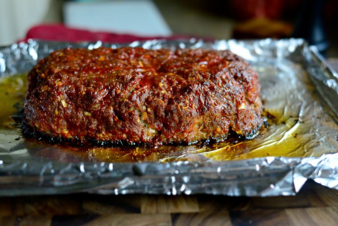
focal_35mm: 50
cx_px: 169
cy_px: 113
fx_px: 470
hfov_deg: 39.6
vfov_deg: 27.0
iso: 2500
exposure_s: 1/400
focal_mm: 50
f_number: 3.2
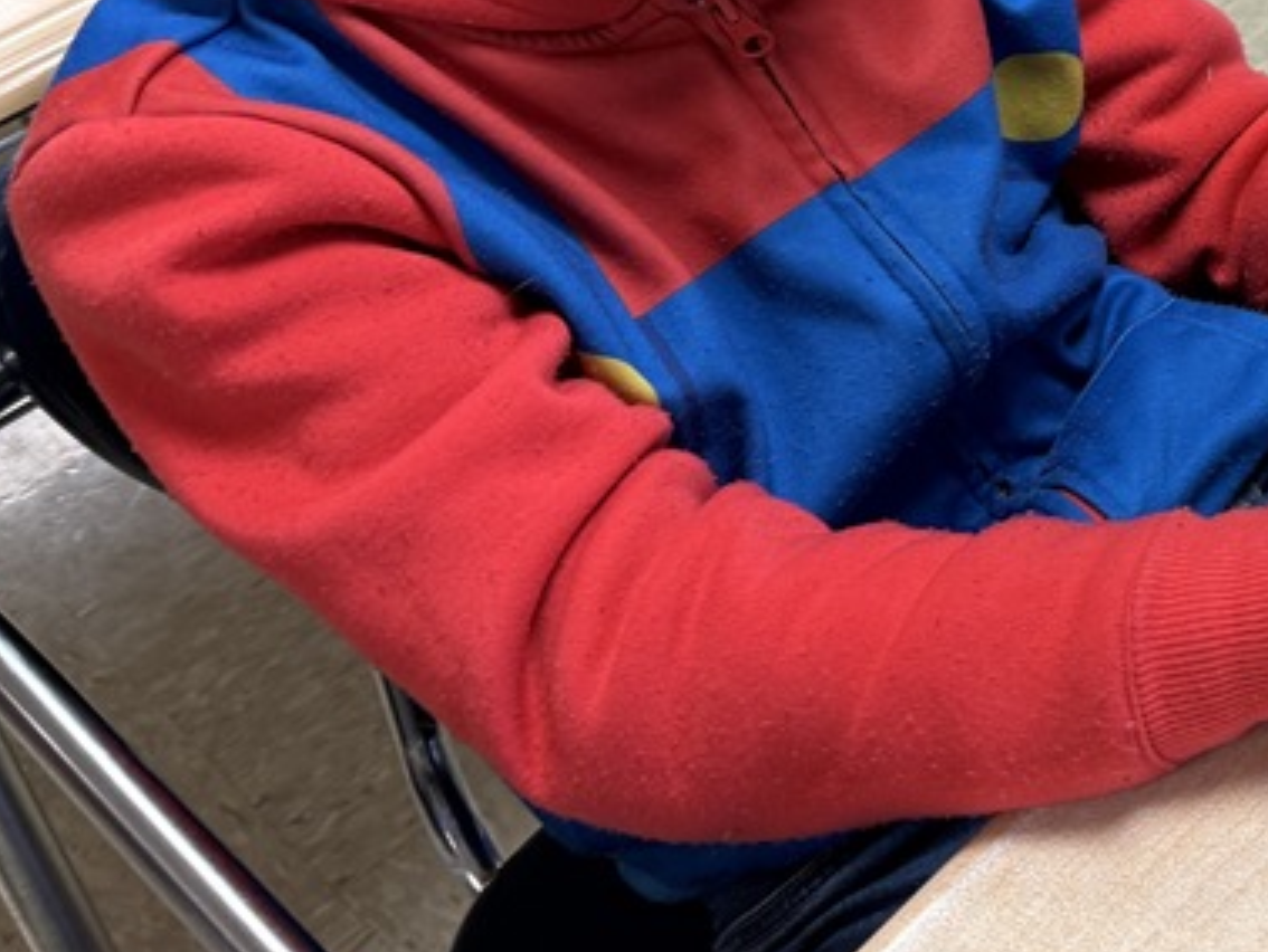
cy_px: -137
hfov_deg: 25.4
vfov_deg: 21.3
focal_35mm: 65
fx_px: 2382
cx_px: 1671
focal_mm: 6.76
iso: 125
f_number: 1.78
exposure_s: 1/60
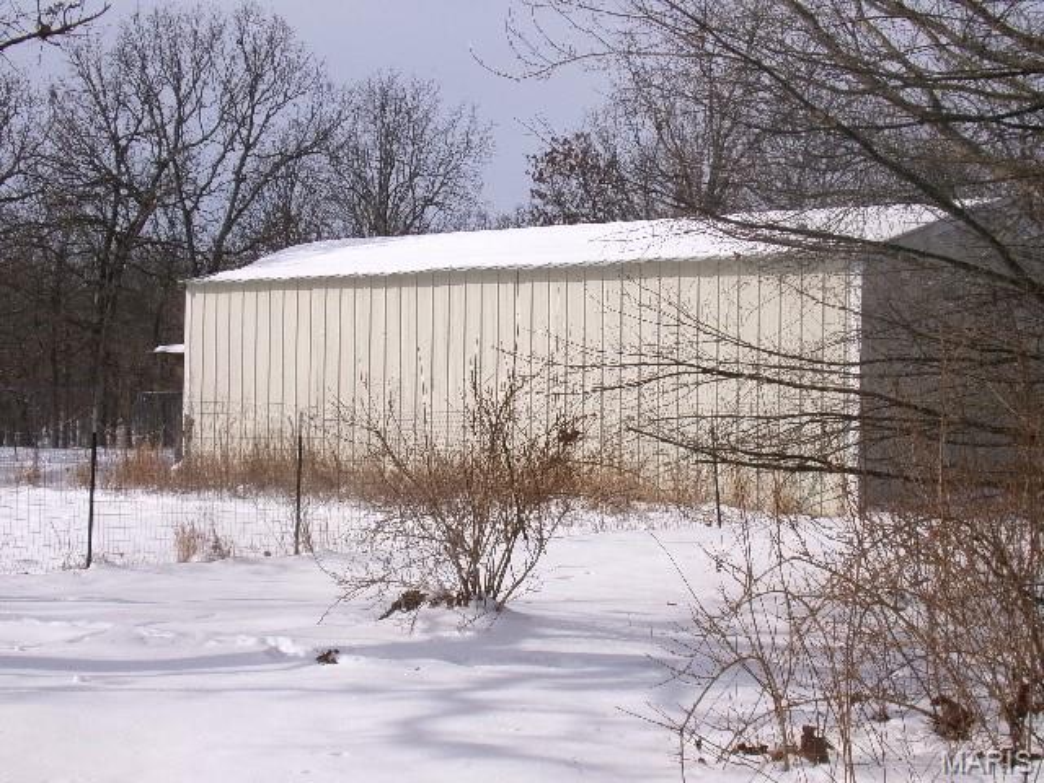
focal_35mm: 58
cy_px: 392
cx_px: 522
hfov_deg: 33.2
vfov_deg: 25.2
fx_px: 1749
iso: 100
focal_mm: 10.3
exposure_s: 1/125
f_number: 13.18
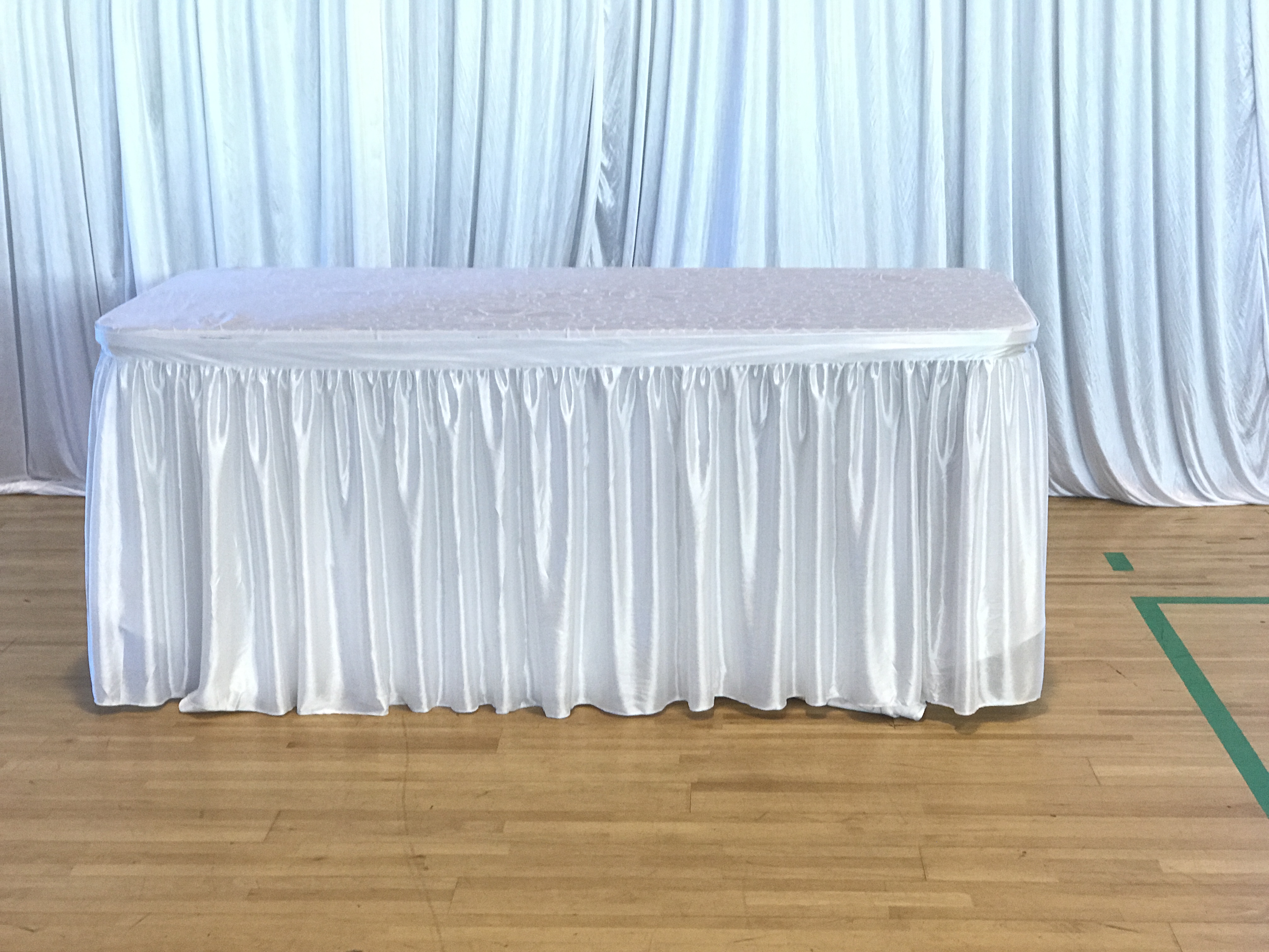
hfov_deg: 33.8
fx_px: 2090
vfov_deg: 25.7
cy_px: 476
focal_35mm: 57
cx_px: 634
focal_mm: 6.6
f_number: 2.8
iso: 80
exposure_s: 1/50
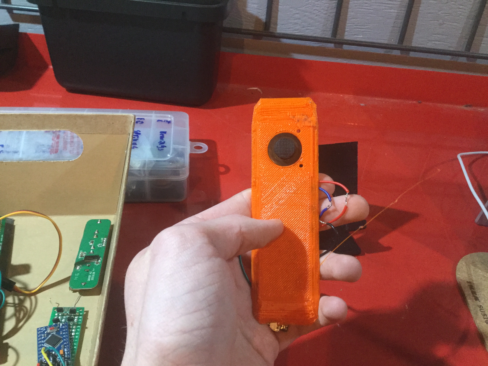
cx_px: 244
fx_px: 437
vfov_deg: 45.4
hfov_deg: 58.4
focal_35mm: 31
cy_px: 183
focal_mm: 3.3
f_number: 2.4
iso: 200
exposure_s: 1/17
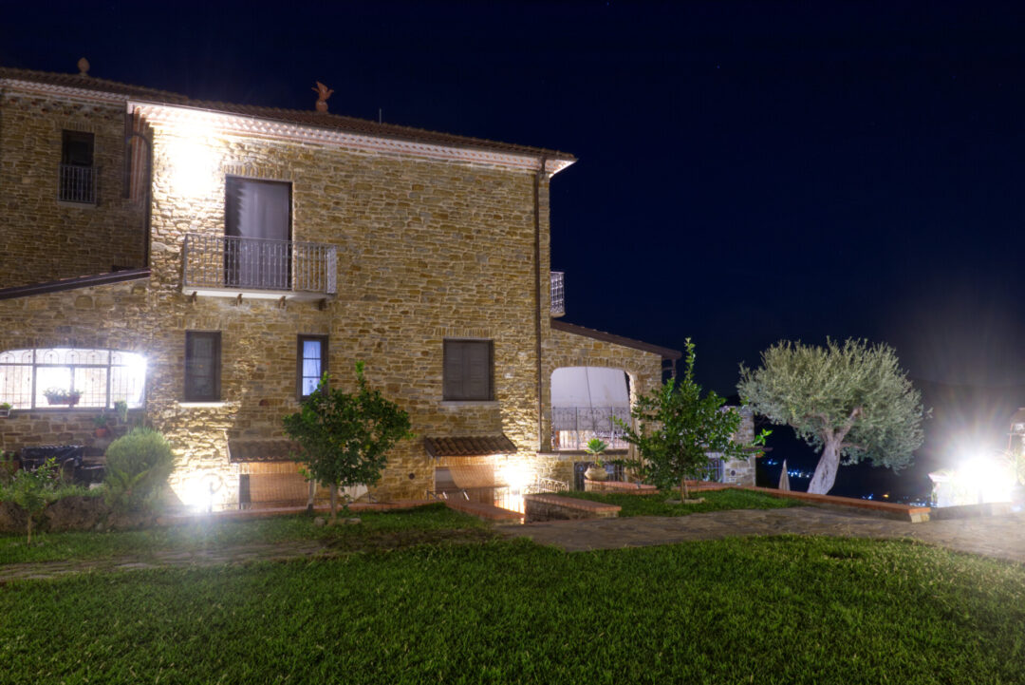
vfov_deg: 48.0
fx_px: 769
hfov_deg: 67.4
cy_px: 342
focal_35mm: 27
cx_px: 512
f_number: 8
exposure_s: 20
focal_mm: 18
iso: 100
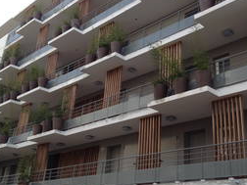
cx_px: 150
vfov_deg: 29.1
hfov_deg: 38.0
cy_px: 80
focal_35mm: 50
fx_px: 357
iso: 50
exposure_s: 1/354
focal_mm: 4.28
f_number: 2.4
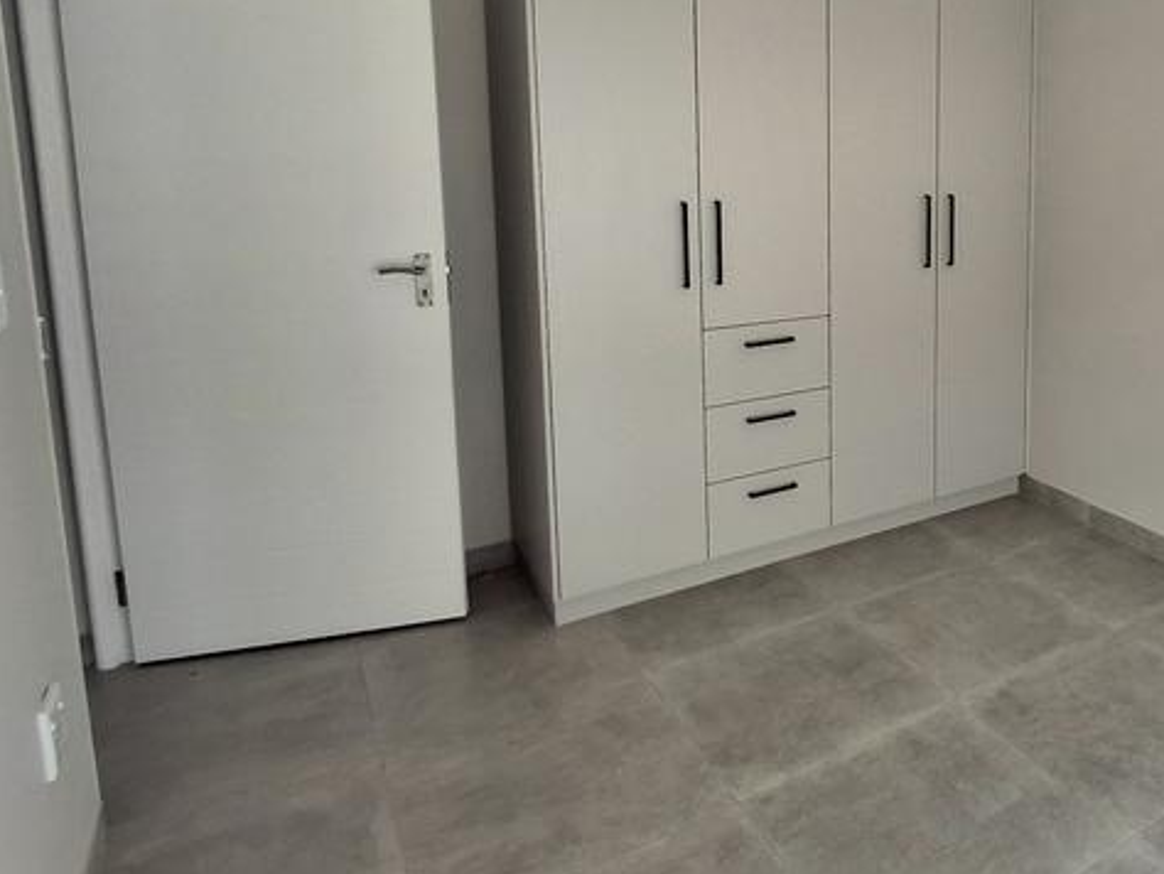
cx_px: 975
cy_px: 280
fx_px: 908
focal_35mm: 27
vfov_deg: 50.3
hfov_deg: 58.8
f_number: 2.2
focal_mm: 1.64
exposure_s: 1/156
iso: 40
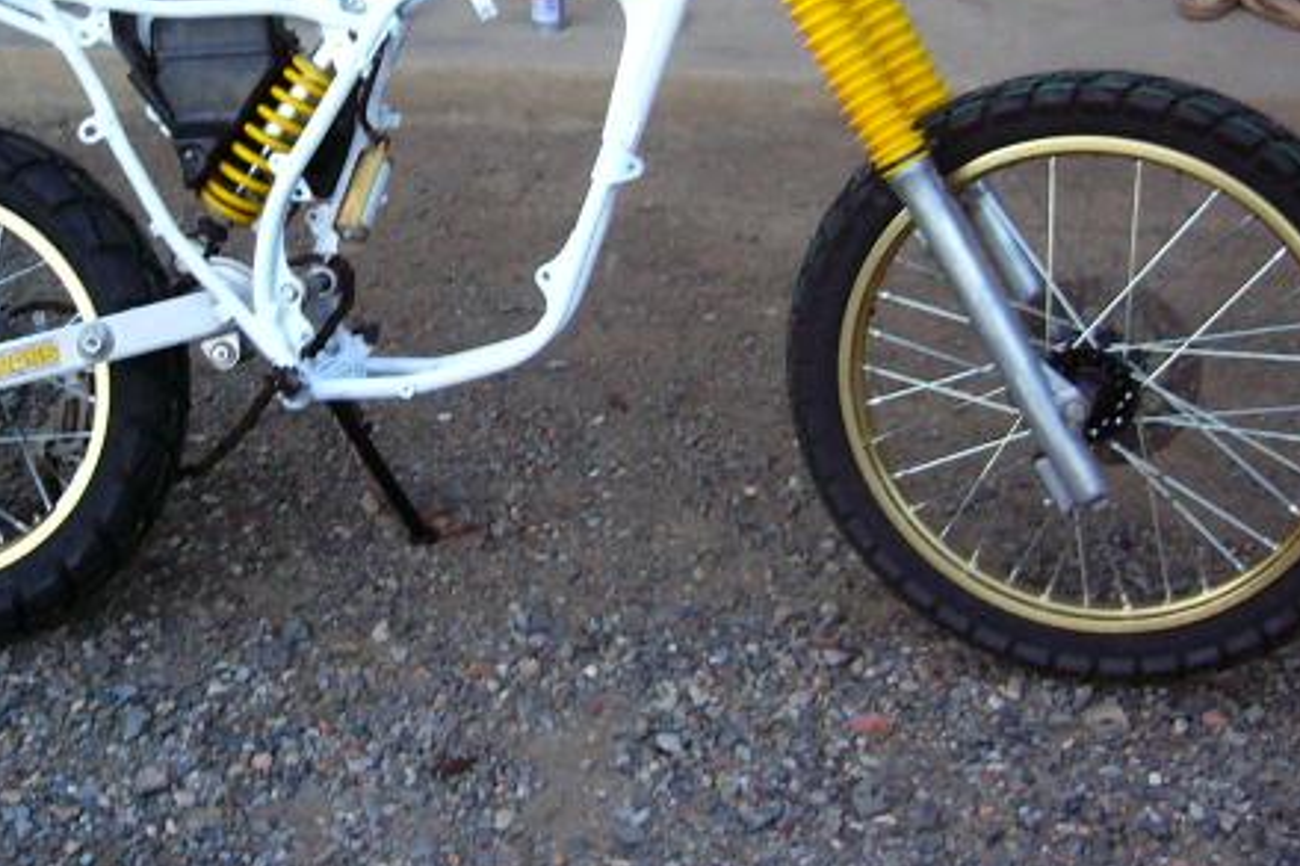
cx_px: 508
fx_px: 1913
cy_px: 192
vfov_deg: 25.1
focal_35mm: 53
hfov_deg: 37.4
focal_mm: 5.8
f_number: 2.8
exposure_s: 1/15
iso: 200
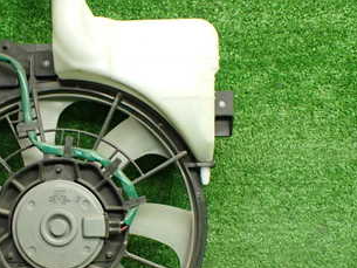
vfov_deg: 24.6
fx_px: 609
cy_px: 197
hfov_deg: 31.9
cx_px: 78
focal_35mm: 59
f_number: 2.3
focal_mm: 5.4
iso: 640
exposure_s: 1/125
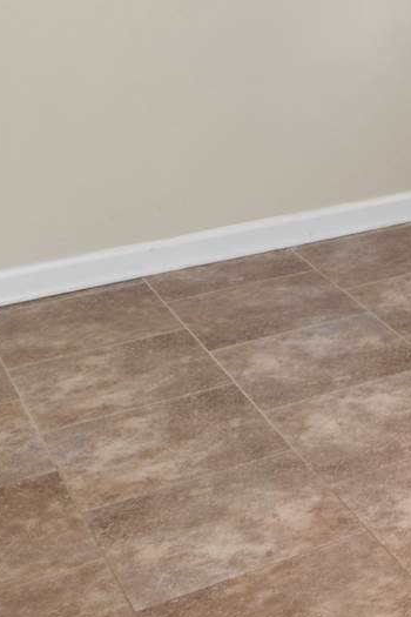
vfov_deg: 22.4
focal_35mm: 81
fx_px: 1387
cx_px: 811
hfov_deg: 14.2
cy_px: -186
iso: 640
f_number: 8
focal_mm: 16
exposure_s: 1/2
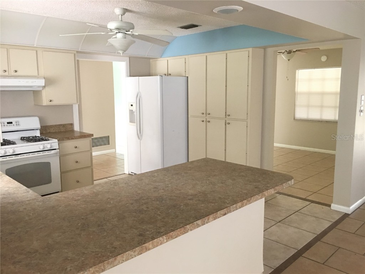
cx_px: 182
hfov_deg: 61.7
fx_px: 306
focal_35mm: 29
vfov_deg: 48.2
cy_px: 137
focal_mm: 4.15
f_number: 2.2
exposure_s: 1/4
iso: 50
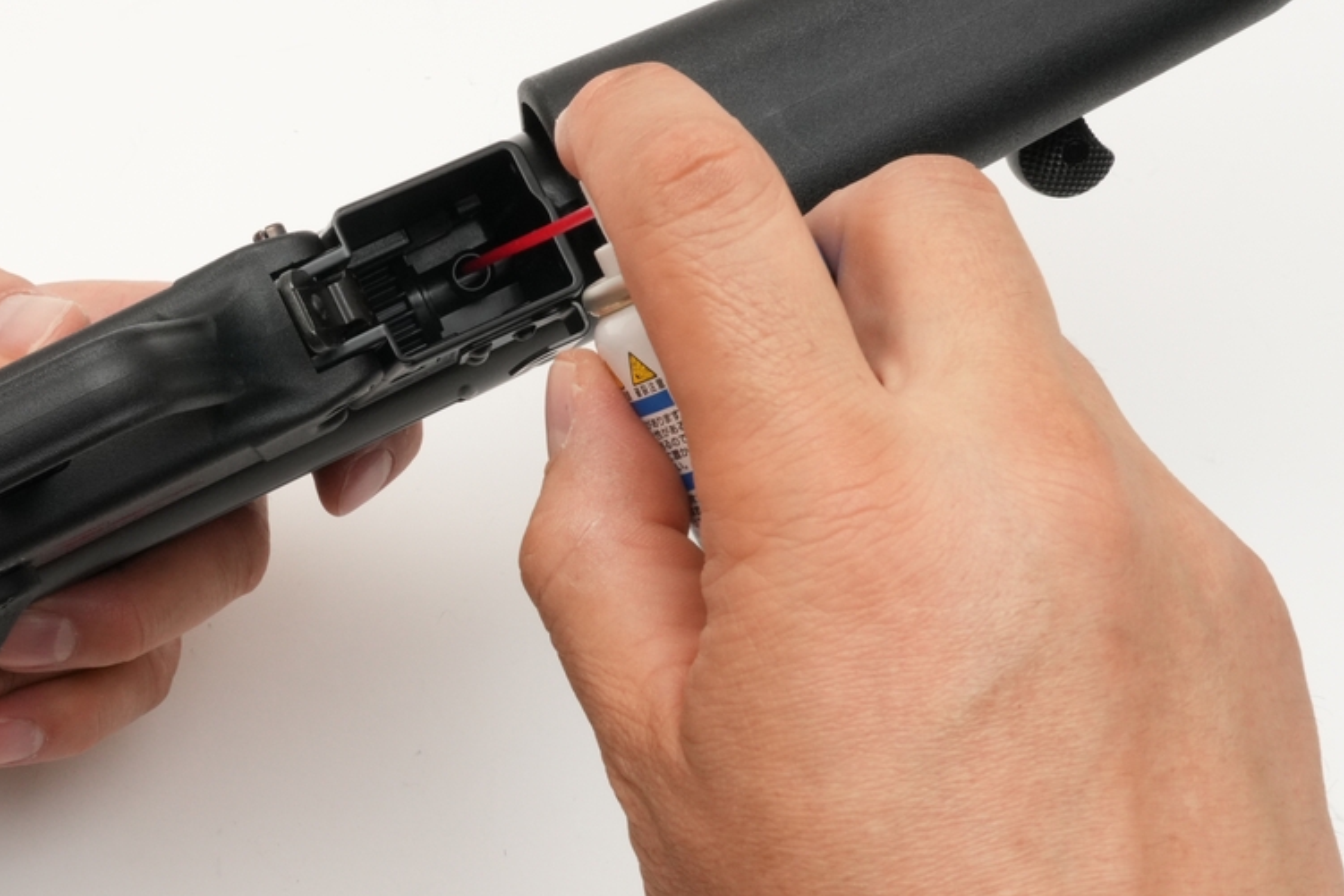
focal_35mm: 69
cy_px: 329
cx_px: 236
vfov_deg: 19.7
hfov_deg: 28.5
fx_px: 2576
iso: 1600
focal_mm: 32
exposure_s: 1/60
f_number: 22
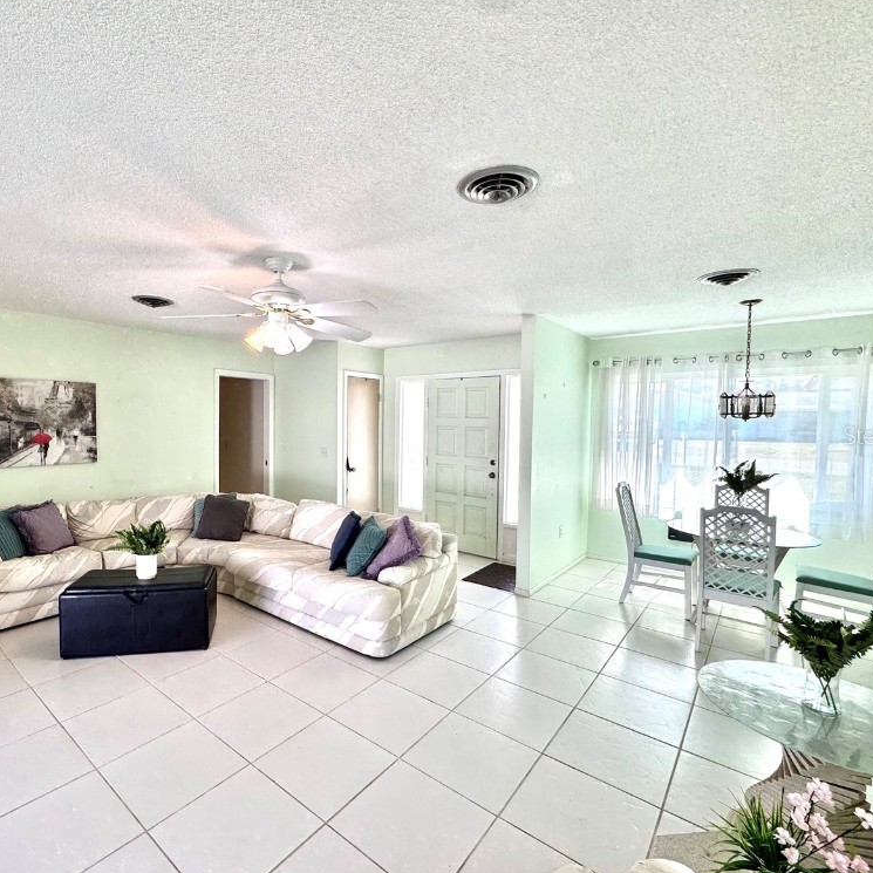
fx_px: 485
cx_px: 354
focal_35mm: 17
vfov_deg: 84.0
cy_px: 435
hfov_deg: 83.1
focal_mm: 2.22
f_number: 2.2
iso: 40
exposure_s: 1/144
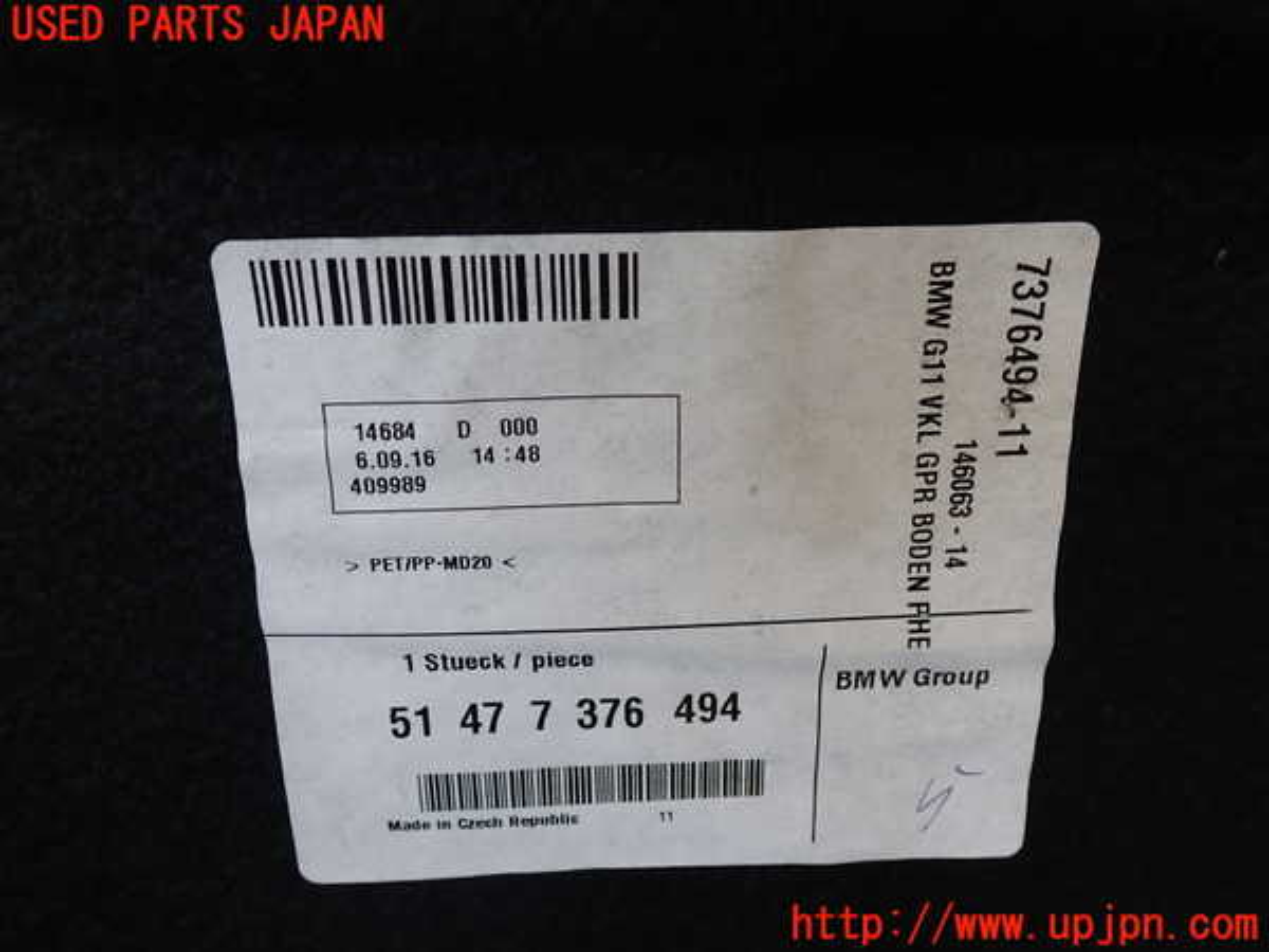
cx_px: 634
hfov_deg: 60.0
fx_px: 1100
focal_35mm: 30
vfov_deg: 46.8
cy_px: 476
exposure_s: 1/80
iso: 100
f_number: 3.2
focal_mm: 5.4
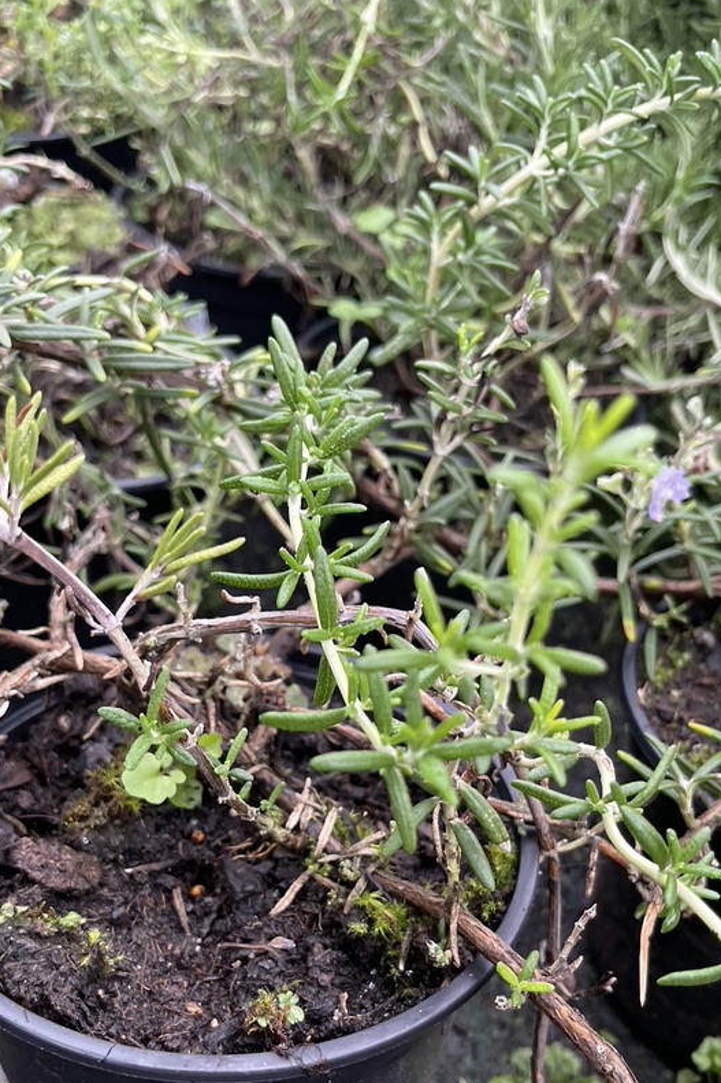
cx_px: 323
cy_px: 696
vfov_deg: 53.7
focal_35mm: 35
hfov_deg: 37.8
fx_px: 1052
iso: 320
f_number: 1.6
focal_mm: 5.1
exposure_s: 1/60
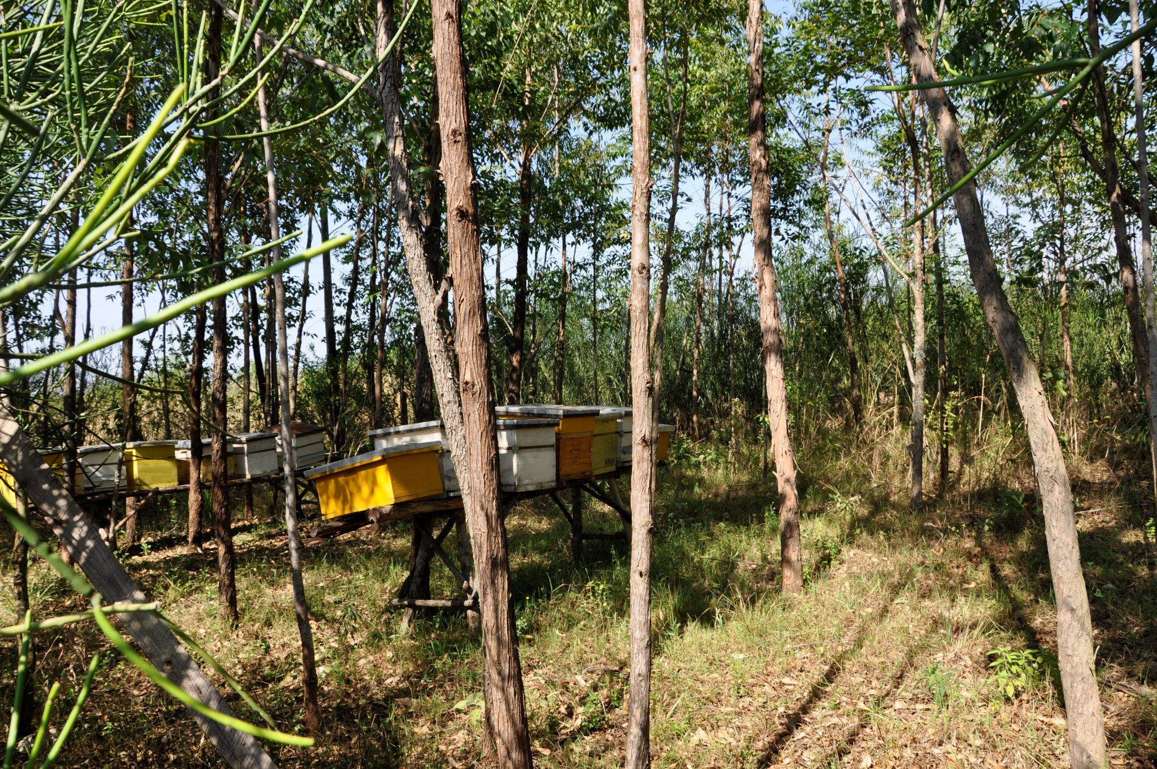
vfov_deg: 47.8
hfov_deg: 67.4
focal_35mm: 27
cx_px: 578
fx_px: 867
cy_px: 384
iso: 200
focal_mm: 18
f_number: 7.1
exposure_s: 1/200
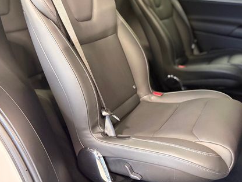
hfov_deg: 46.4
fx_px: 280
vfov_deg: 35.2
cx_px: 150
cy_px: 45
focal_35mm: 40
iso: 500
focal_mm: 5.96
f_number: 1.6
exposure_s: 1/30
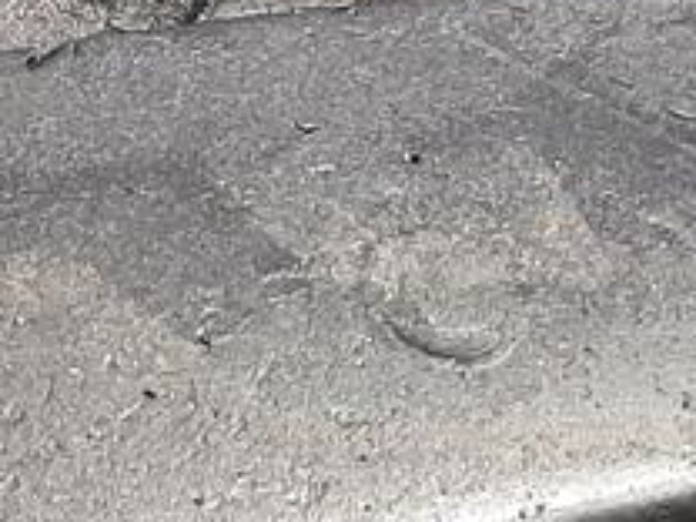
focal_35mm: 150
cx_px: -776
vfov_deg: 9.7
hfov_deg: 11.6
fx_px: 3016
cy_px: -137
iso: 40
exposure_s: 1/1418
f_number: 1.7
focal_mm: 3.93
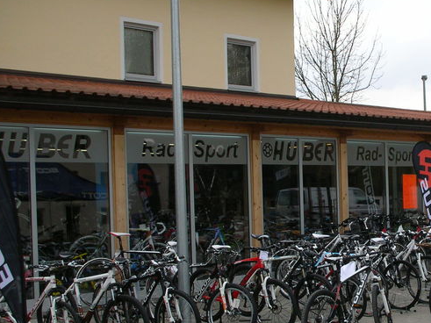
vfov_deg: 19.6
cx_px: 326
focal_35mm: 75
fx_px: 934
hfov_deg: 25.7
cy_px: 194
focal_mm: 7.7
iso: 50
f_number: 3.5
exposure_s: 1/309
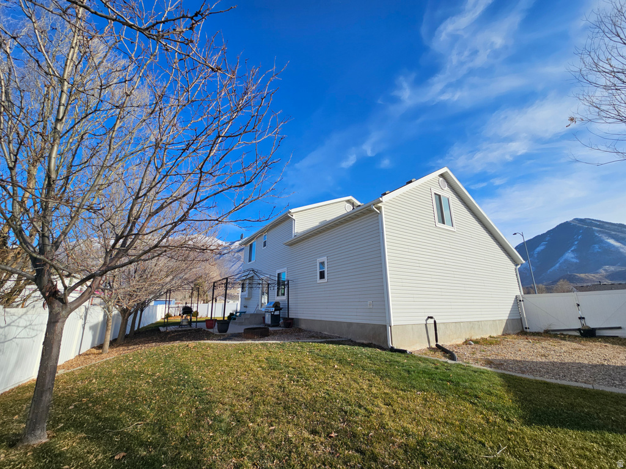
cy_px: 234
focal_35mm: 13
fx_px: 235
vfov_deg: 89.9
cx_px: 313
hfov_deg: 106.2
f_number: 2.2
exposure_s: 1/2071
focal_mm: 2.2
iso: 50
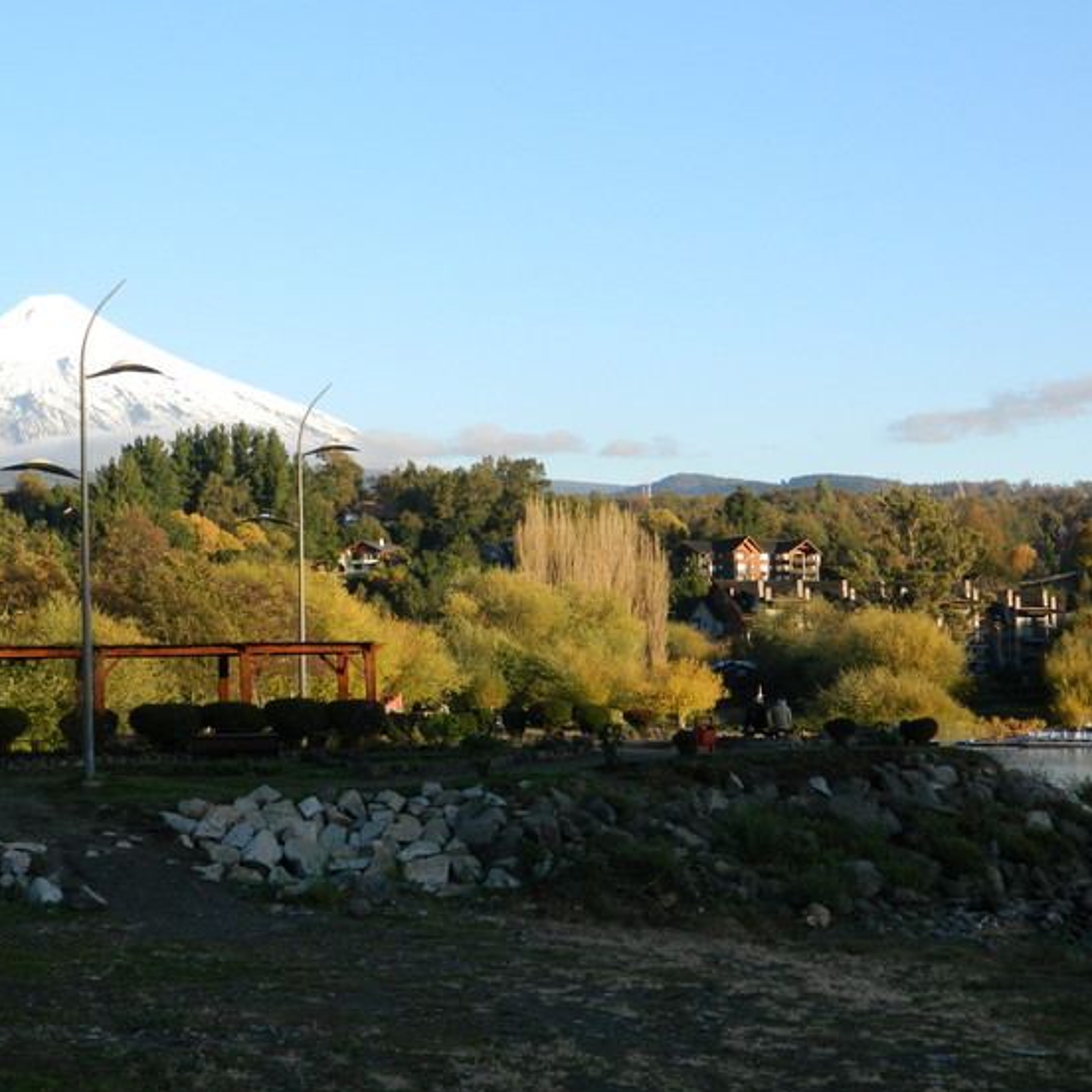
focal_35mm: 73
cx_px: 396
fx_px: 2605
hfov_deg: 23.6
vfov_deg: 23.7
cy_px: 542
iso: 110
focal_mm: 10.2
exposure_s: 1/400
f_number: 3.8
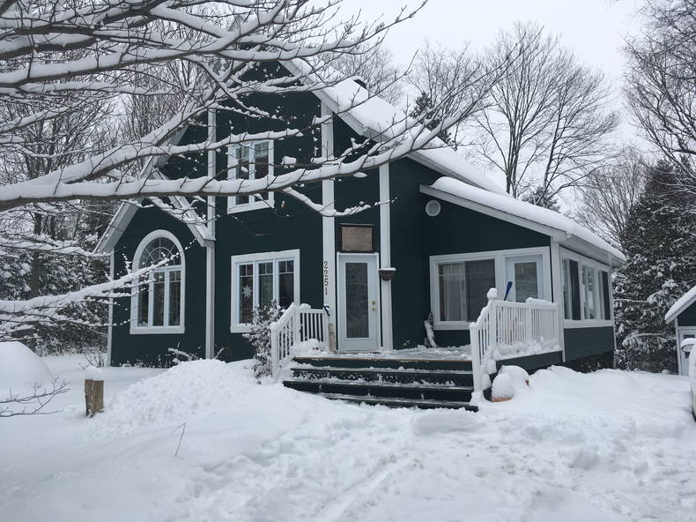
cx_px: 348
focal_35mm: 29
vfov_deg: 48.2
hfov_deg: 61.7
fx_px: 583
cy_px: 261
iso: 25
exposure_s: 1/298
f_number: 2.2
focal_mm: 4.15
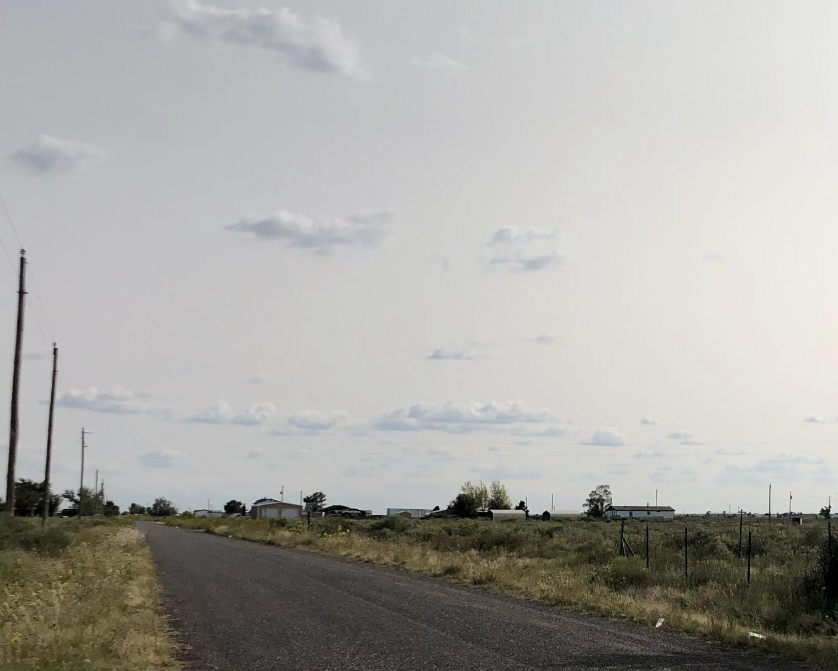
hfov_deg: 33.4
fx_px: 1340
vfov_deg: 28.0
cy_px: 432
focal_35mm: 54
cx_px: 713
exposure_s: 1/8130
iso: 25
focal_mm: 4
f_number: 1.8
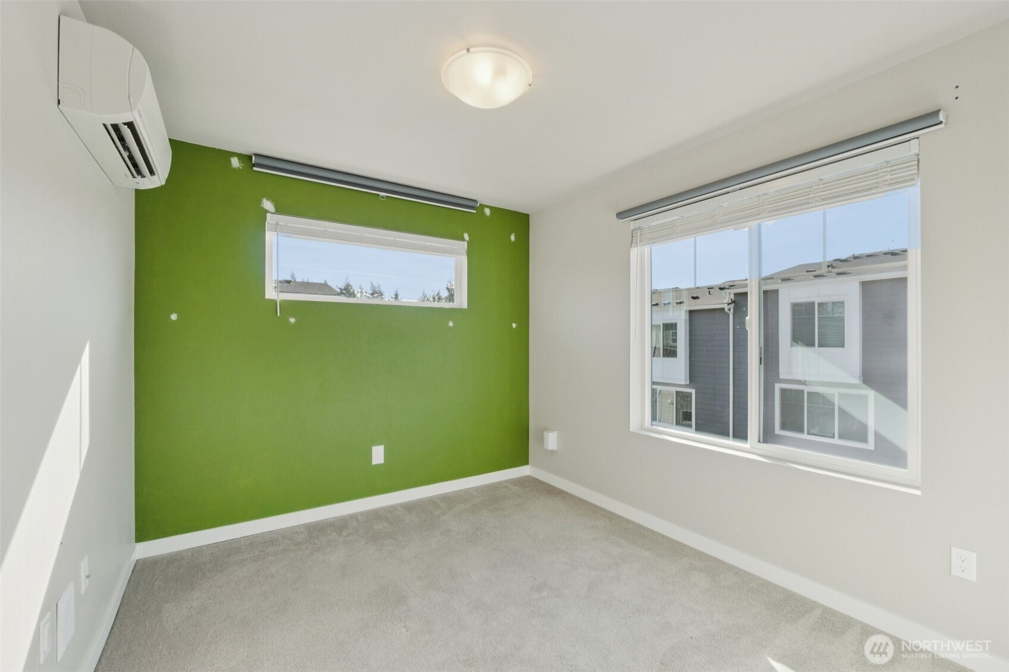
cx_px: 504
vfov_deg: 77.3
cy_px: 336
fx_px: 420
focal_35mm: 15
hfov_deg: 100.4
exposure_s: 1/60
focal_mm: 10
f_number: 9
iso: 250
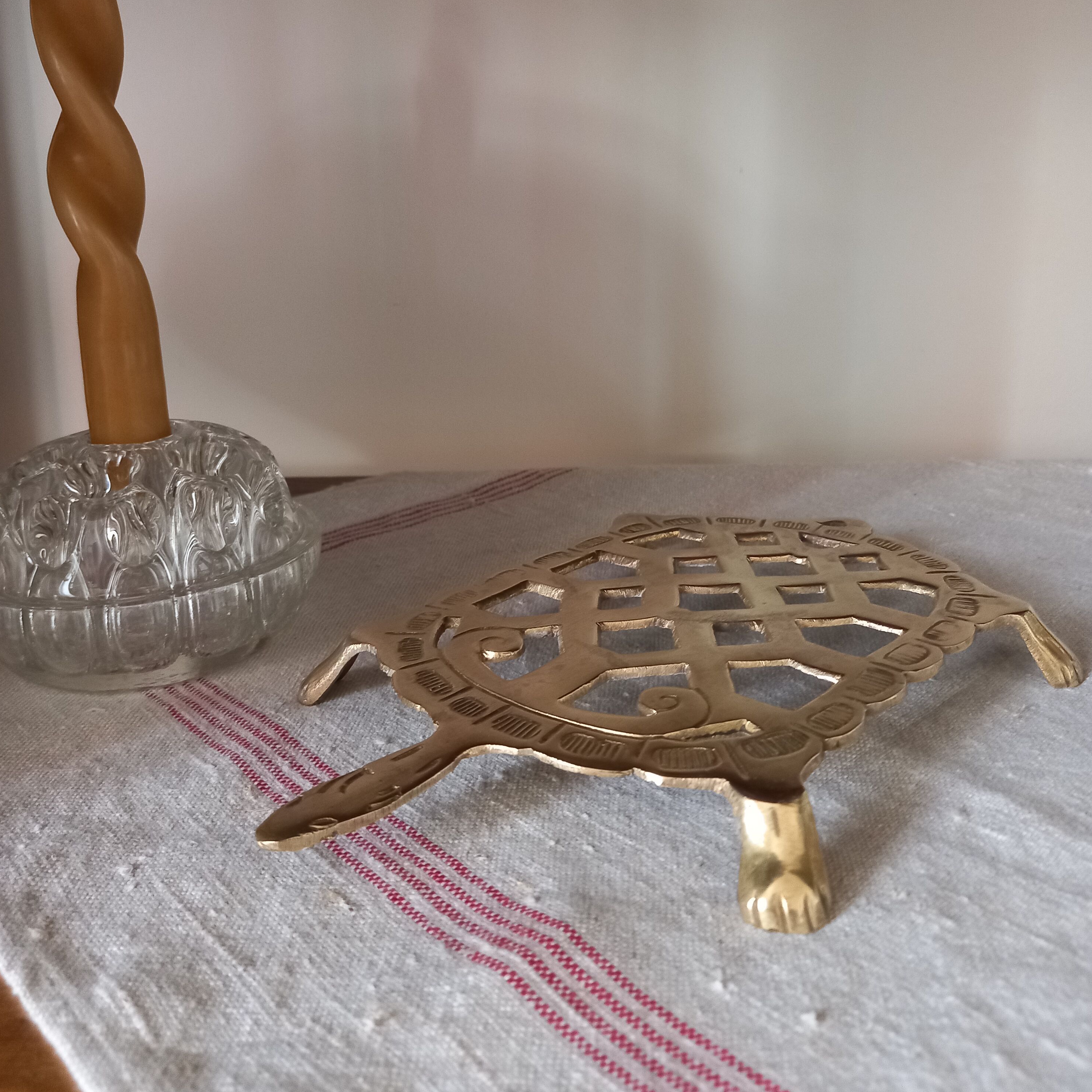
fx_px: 1071
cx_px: 555
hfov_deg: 54.0
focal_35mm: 30
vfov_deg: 53.5
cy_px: 416
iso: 500
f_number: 2
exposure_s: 1/20
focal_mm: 4.6
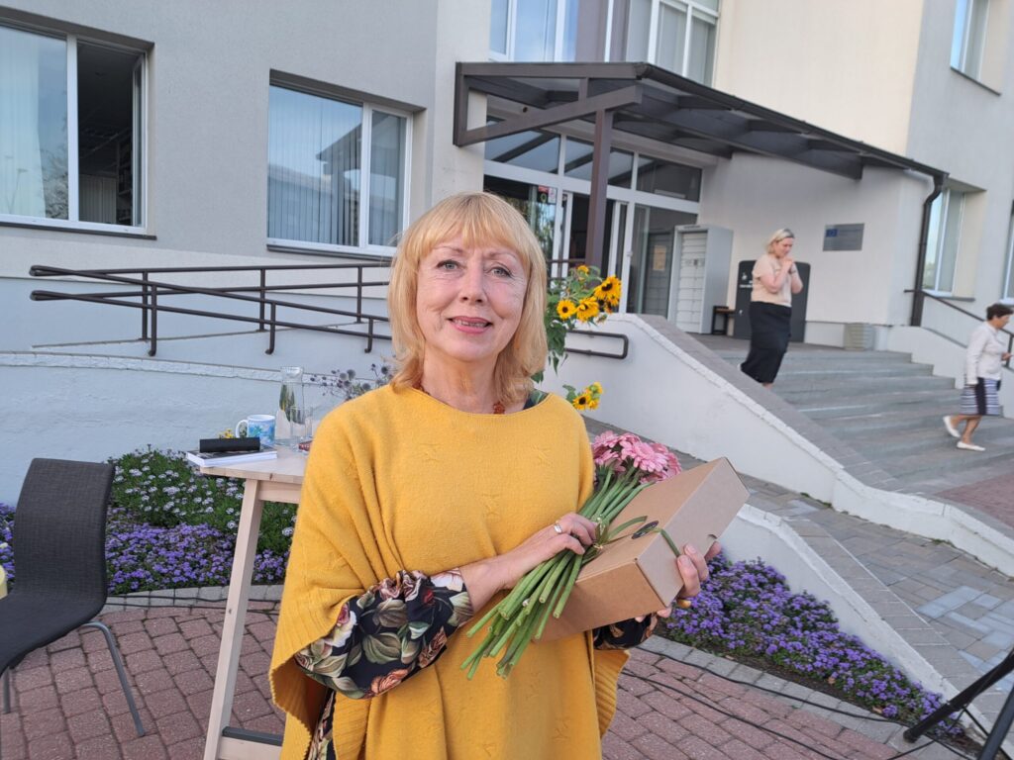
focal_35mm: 24
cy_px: 380
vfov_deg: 56.8
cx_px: 507
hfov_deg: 71.6
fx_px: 703
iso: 50
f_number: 1.8
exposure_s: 1/50
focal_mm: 5.23
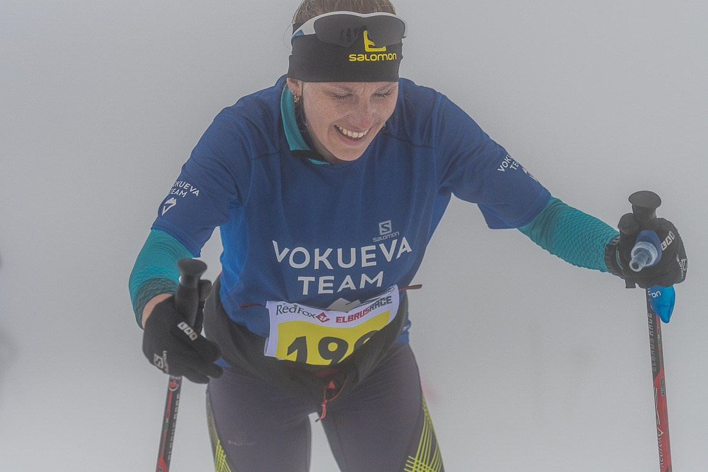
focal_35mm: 105
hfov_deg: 19.5
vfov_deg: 13.0
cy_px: 236
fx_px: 2065
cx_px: 354
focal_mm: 70
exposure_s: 1/6400
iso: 125
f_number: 2.8
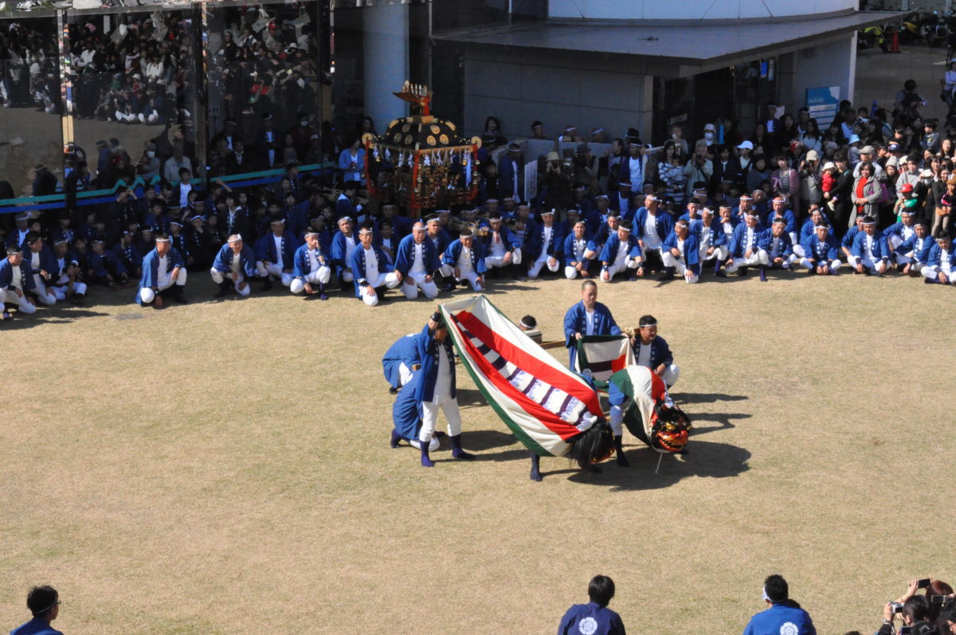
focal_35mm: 75
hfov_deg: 27.0
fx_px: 1989
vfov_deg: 18.1
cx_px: 478
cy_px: 318
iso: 3200
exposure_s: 1/1250
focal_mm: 50
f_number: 18
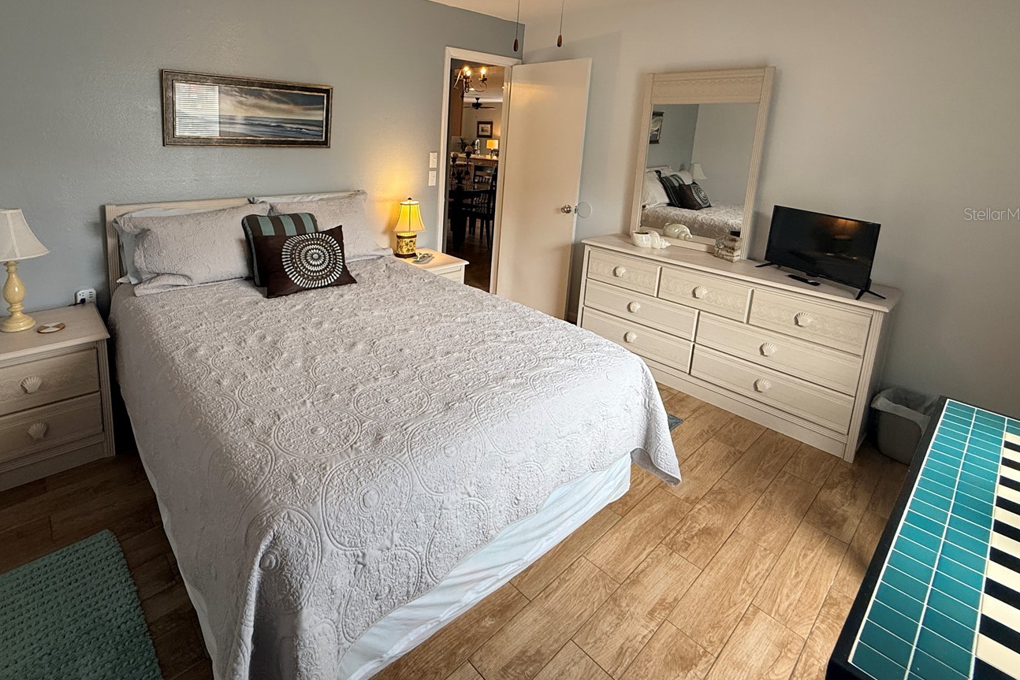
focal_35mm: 18
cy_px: 214
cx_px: 408
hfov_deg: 88.8
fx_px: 510
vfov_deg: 65.2
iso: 200
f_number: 2.2
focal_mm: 2.22
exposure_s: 1/120
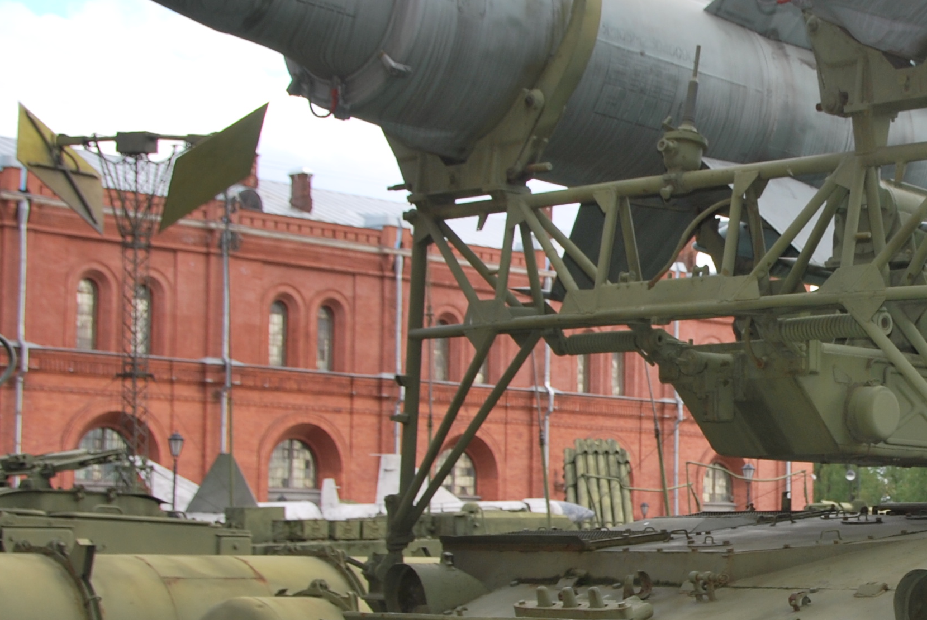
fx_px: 2346
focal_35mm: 91
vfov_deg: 15.1
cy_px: 366
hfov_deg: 21.7
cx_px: 870
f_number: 5.6
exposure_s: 1/125
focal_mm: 26
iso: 100
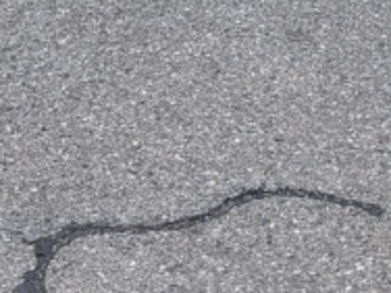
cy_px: 492
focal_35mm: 153
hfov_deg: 12.6
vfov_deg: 9.3
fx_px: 1728
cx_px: 483
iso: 50
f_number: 1.8
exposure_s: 1/268
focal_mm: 6.7
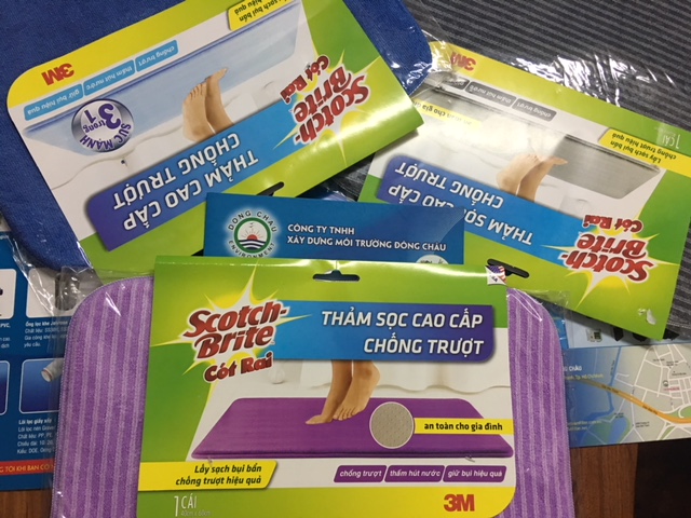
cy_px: 259
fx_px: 579
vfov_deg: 48.2
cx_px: 346
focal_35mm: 29
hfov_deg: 61.7
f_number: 2.2
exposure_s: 1/17
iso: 80
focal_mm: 4.15
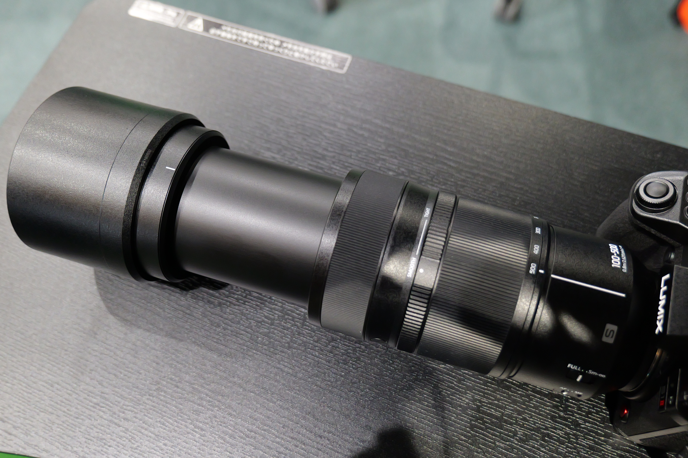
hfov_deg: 60.3
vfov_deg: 42.3
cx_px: 344
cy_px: 229
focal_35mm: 31
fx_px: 592
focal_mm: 31
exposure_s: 1/25
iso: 6400
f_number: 4.3
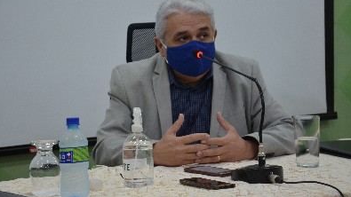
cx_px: 175
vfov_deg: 13.1
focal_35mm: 92
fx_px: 856
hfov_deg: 23.2
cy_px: 82
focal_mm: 58
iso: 800
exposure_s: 1/60
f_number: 5
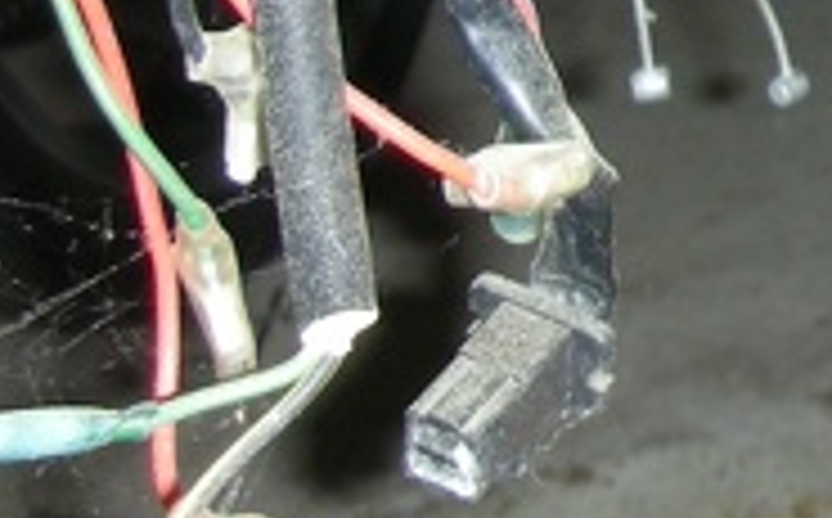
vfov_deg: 8.0
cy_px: -356
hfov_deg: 12.2
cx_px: 1462
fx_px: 3600
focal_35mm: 159
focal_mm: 5.8
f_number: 2.8
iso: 80
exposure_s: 1/60
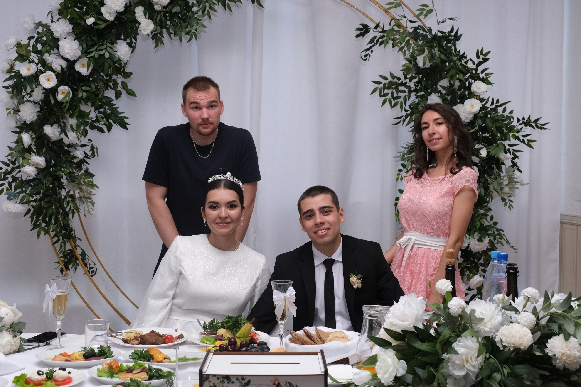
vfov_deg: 32.6
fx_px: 662
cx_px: 290
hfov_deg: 47.4
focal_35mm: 41
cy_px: 194
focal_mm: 27.4
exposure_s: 1/125
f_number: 5.6
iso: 2000
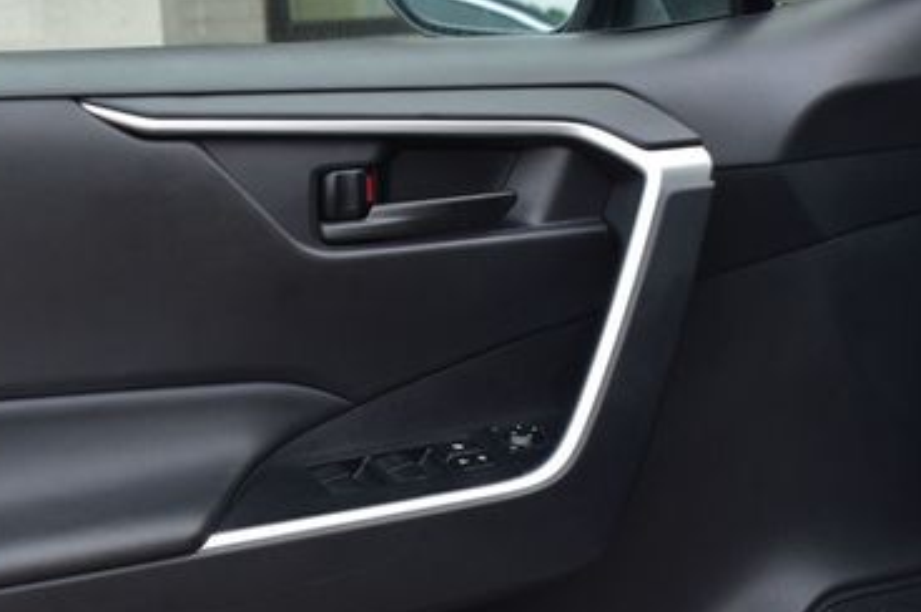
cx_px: 326
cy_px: 514
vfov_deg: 19.7
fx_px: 1738
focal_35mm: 68
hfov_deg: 29.5
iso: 400
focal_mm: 26
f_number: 6.3
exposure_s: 1/15
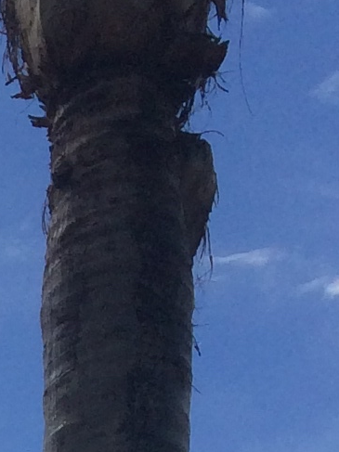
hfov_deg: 6.8
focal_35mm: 201
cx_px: -600
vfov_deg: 8.7
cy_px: 1197
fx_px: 2626
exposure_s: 1/3731
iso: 40
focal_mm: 4.12
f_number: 2.2
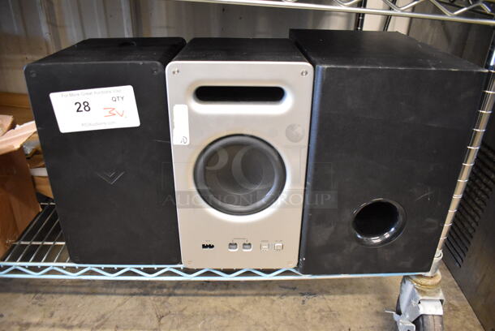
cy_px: 166
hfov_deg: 67.3
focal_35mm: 27
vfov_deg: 48.0
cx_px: 248
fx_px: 372
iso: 5000
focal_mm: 18
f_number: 3.5
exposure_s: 1/125
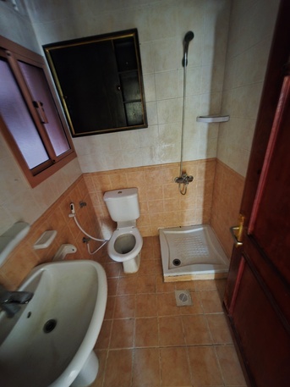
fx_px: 145
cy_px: 194
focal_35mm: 13
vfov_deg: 106.2
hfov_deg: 89.9
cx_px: 145
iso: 800
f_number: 1.9
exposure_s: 1/10
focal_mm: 2.2
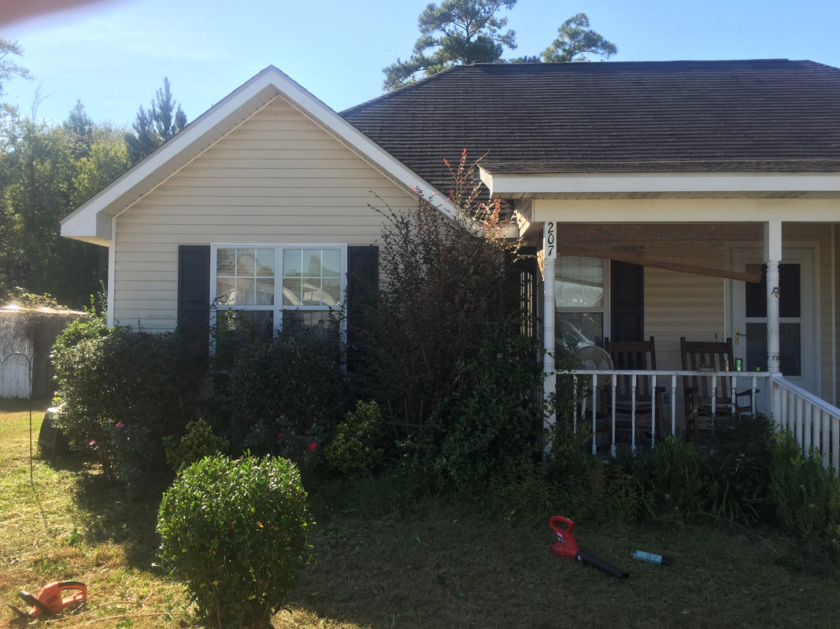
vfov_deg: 48.2
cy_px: 314
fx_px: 704
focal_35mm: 29
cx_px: 420
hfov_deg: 61.7
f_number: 2.2
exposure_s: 1/618
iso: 32
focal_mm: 4.15
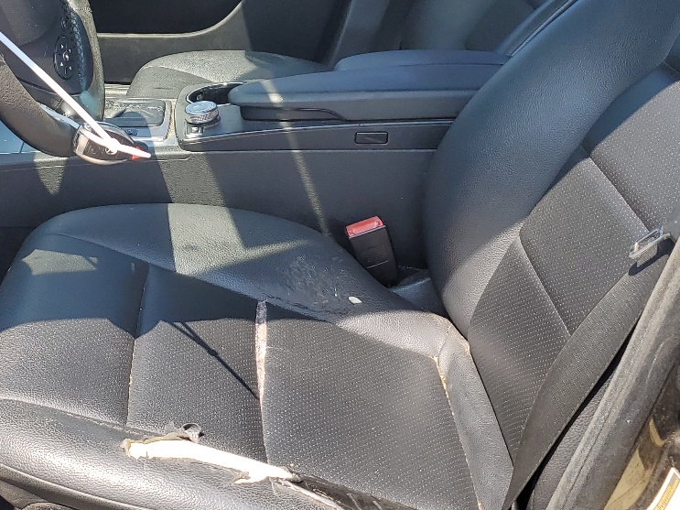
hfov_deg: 33.8
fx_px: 1100
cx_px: 183
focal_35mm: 56
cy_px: 117
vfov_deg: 25.7
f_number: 1.5
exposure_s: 1/667
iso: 50
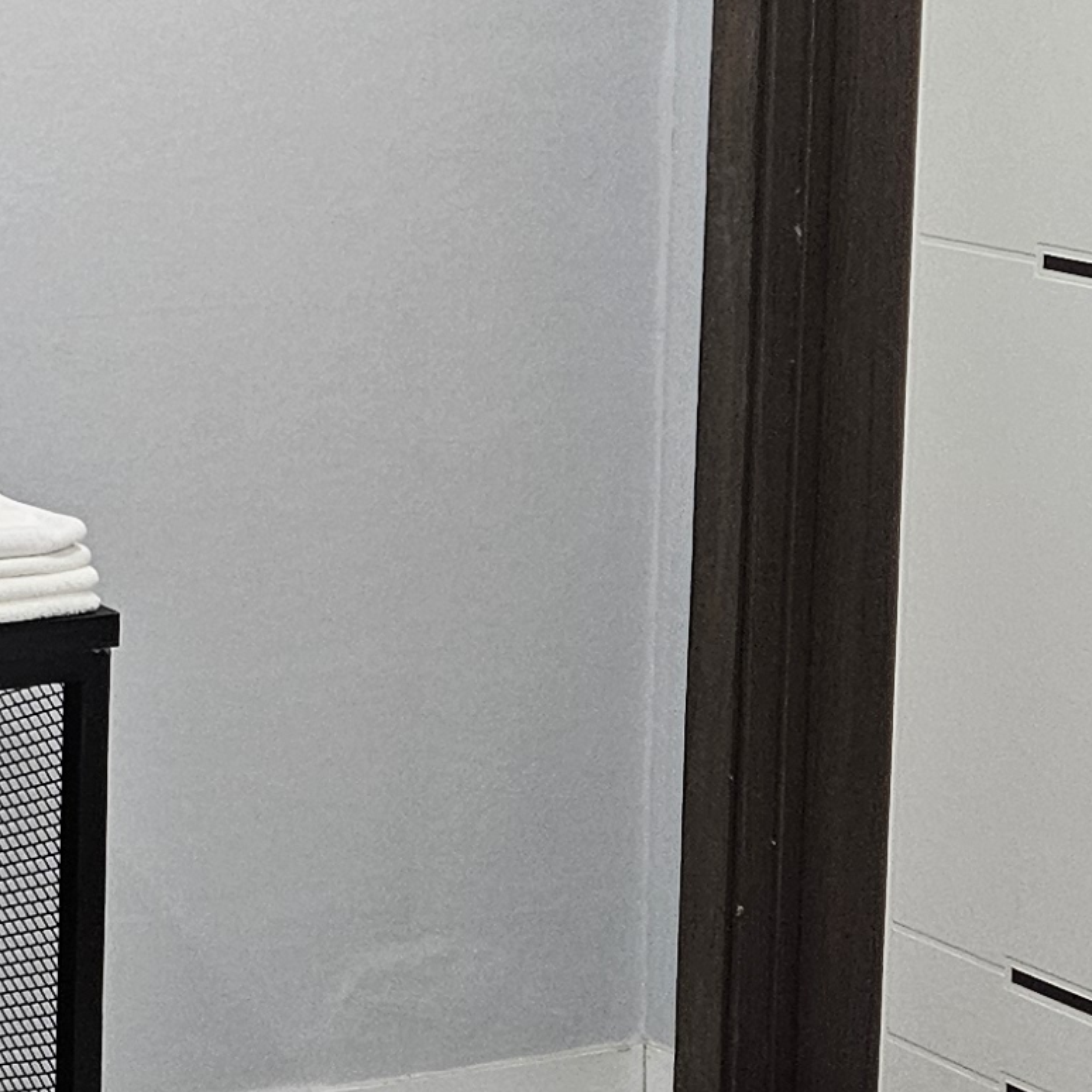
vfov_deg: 16.3
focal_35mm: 105
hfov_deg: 14.9
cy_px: 4
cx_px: -731
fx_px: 3747
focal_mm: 5.4
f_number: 1.8
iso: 250
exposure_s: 1/120
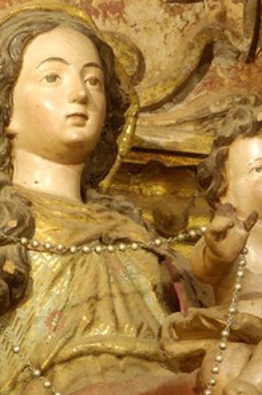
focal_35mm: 975
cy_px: 890
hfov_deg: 1.4
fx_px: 10668
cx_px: -134
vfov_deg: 2.1
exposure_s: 10
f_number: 16
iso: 100
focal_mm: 120
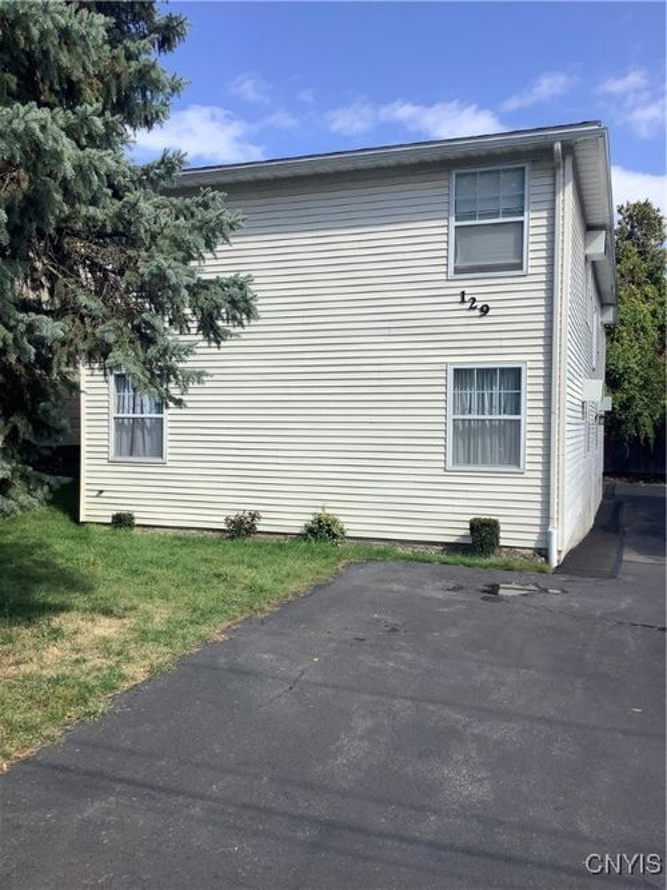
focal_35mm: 31
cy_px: 445
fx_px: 797
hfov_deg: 45.4
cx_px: 334
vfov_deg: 58.4
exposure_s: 1/1235
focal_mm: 3.3
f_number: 2.4
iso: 25
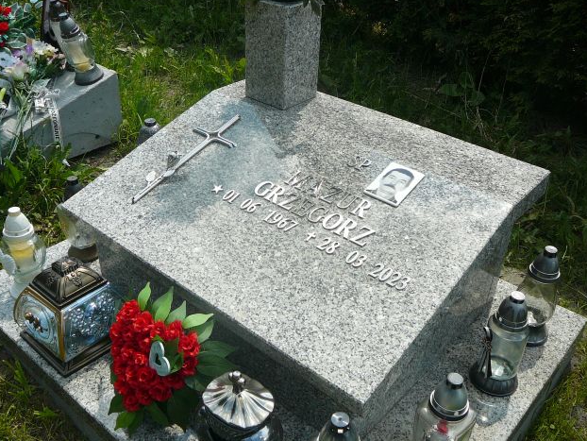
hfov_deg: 51.3
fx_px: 611
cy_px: 216
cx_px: 295
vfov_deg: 39.7
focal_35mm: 36
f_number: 2.8
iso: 80
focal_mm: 5.2
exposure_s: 1/800
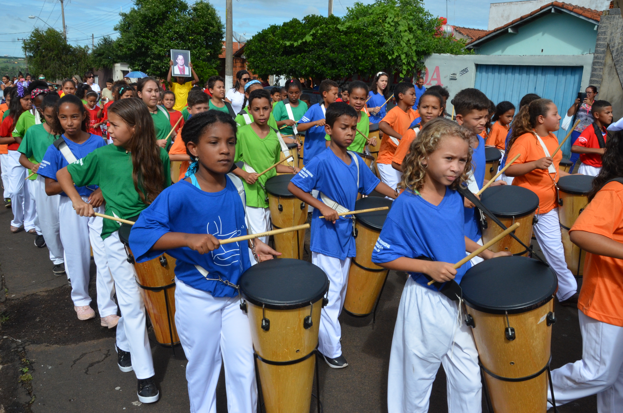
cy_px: 206
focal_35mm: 32
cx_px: 312
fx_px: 544
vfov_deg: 41.5
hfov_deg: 59.6
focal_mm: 21
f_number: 13
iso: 800
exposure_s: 1/640
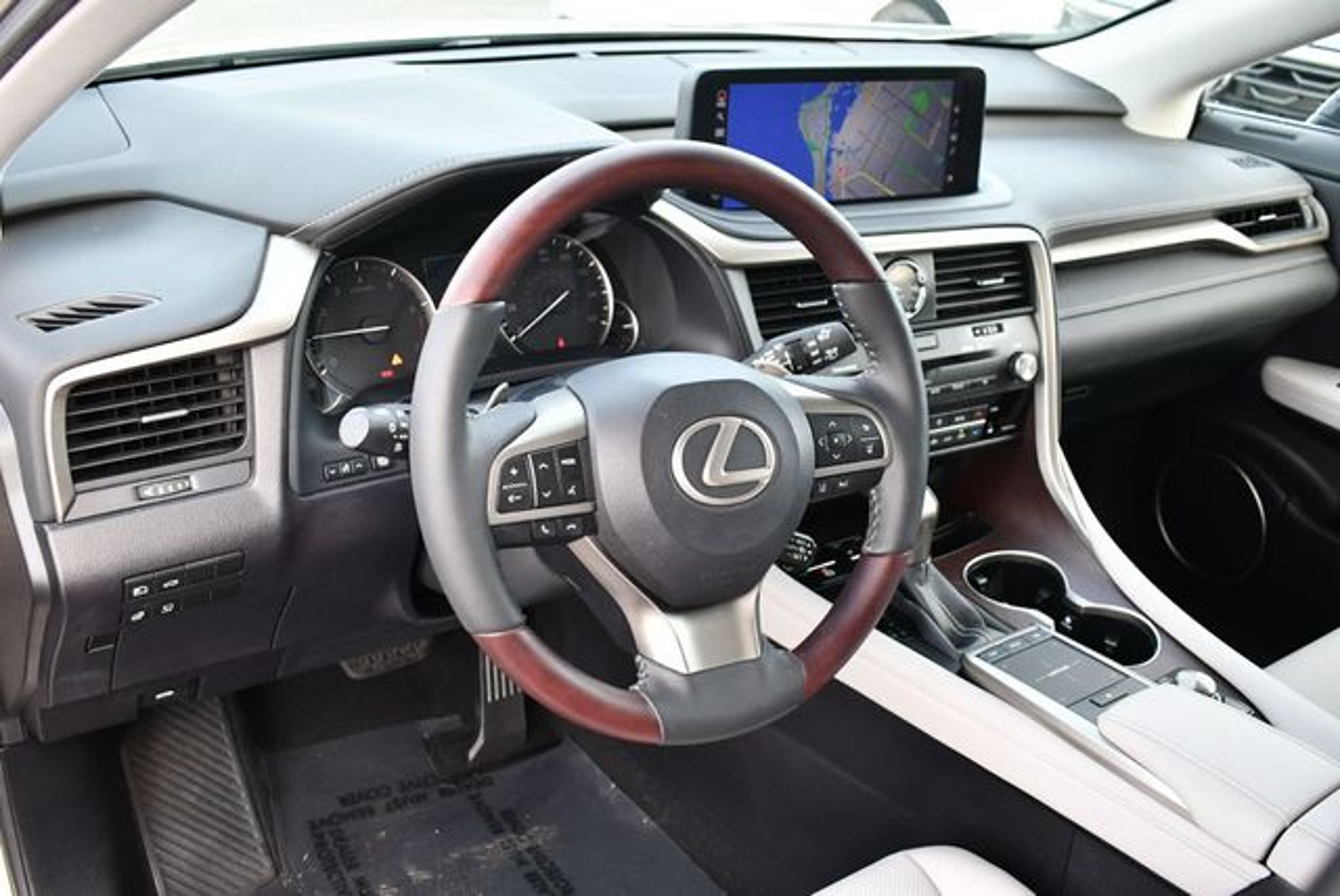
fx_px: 1341
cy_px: 448
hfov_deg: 53.1
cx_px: 670
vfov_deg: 36.9
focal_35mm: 36
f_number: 3.5
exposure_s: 1/250
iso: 800
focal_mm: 18
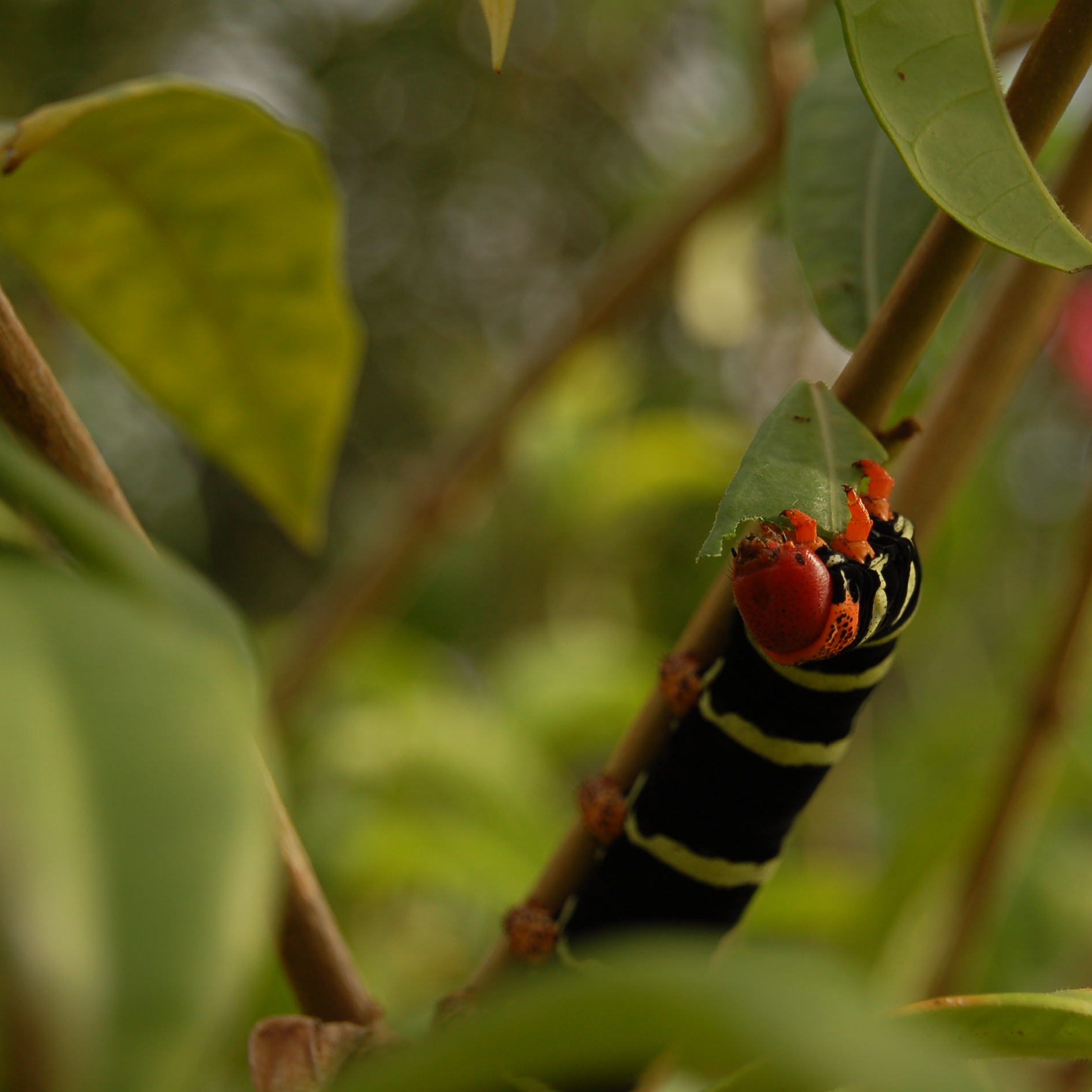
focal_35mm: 111
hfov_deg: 15.7
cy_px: 544
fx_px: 3950
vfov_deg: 15.7
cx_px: 782
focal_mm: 55
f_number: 5.6
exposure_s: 1/500
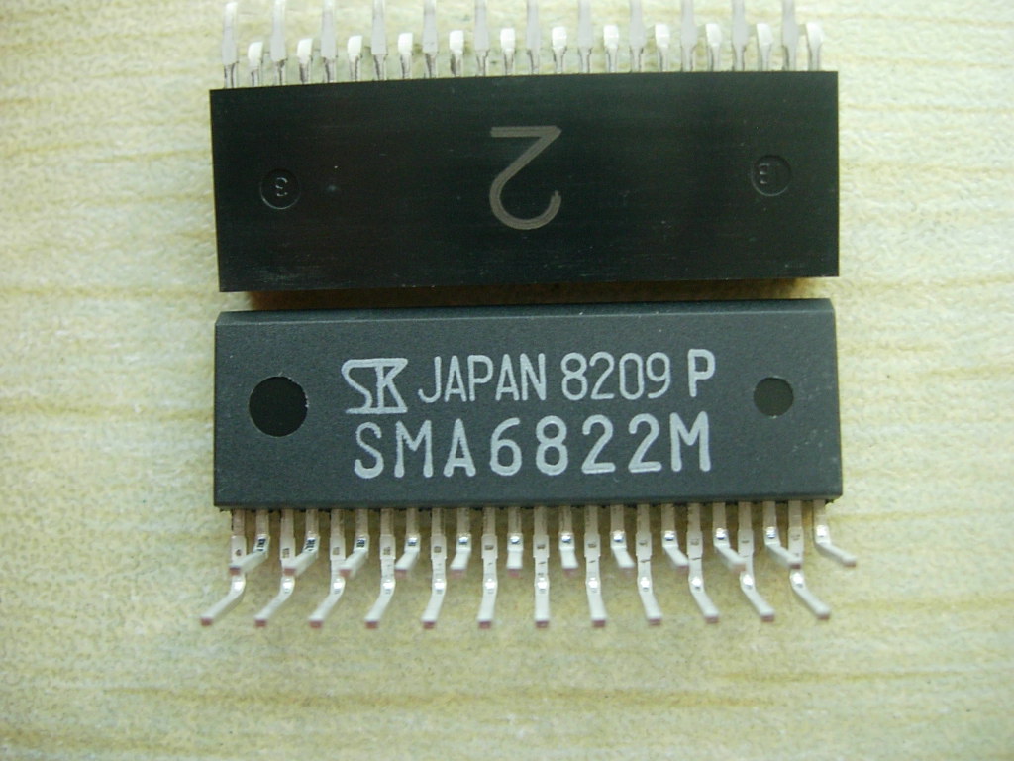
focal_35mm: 38
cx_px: 507
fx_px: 1113
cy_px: 380
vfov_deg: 37.7
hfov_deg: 49.0
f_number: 2.8
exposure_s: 1/21.3
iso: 200
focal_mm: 7.8
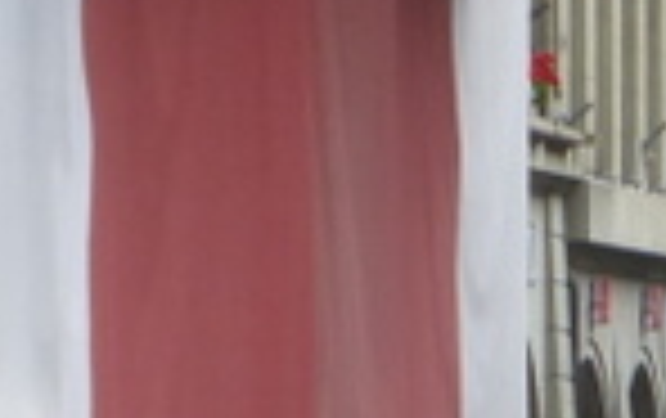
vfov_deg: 1.7
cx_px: 1449
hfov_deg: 2.6
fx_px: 14434
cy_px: 288
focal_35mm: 794
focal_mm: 18.2
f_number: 5.3
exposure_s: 1/125
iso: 100
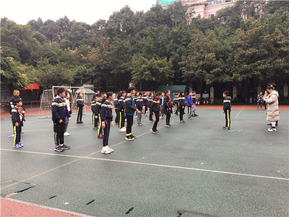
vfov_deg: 48.2
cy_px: 108
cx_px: 144
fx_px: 242
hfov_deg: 61.7
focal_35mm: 29
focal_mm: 4.15
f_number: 2.2
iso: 32
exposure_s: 1/50
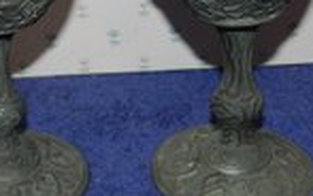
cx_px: 131
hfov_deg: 22.1
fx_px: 802
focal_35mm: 94
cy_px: 46
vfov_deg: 13.9
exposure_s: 1/30
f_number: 4
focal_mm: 6.7
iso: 200
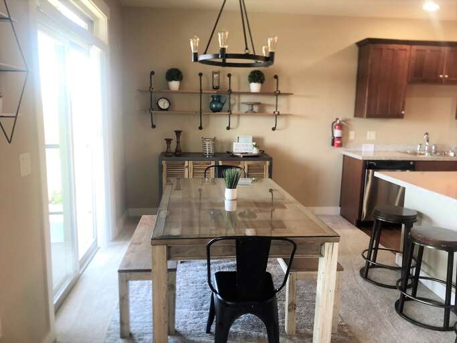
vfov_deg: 49.7
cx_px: 228
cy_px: 172
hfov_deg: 63.5
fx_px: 370
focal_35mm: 28
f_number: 1.8
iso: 32
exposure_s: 1/30
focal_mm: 3.99
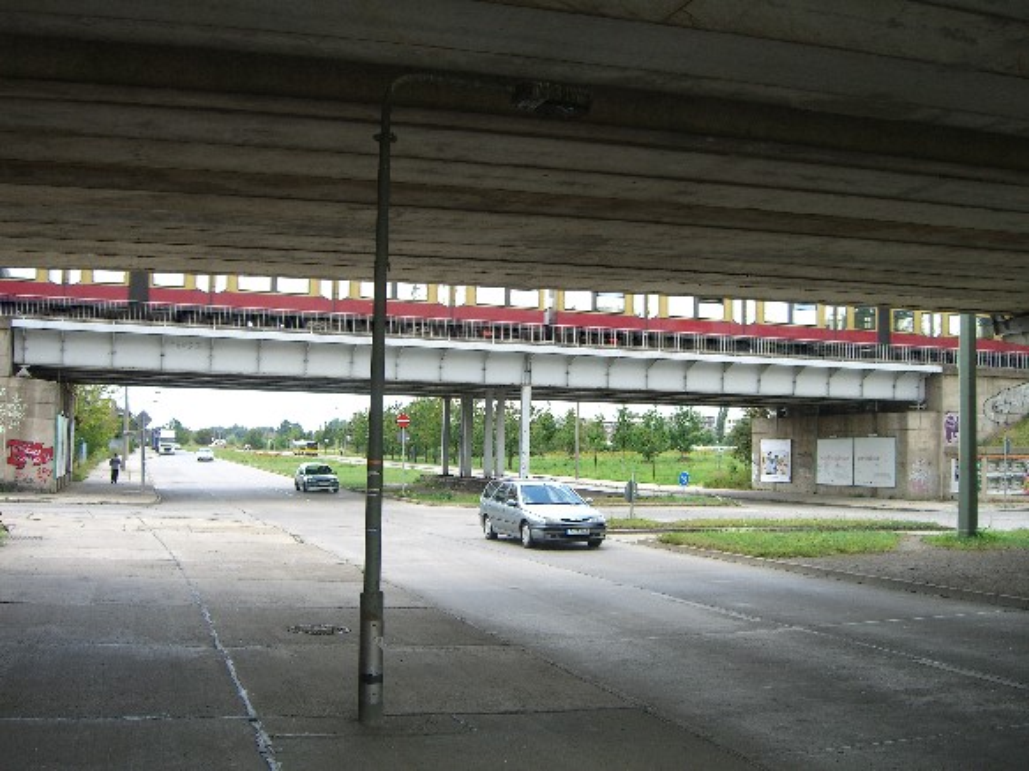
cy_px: 386
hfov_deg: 49.0
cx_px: 514
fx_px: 1129
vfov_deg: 37.7
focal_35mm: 38
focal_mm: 7.9
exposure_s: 1/160
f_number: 2.8
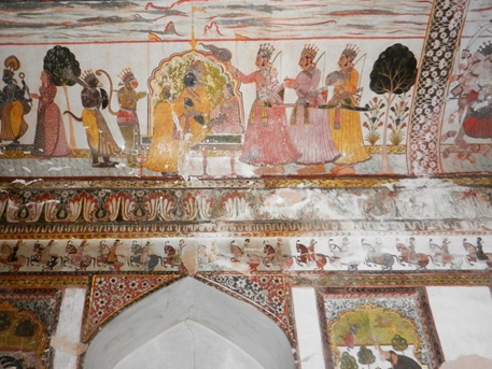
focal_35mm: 35
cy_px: 188
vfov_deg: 40.7
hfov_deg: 52.0
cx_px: 180
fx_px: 498
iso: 640
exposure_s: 1/40
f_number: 3.5
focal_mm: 4.5
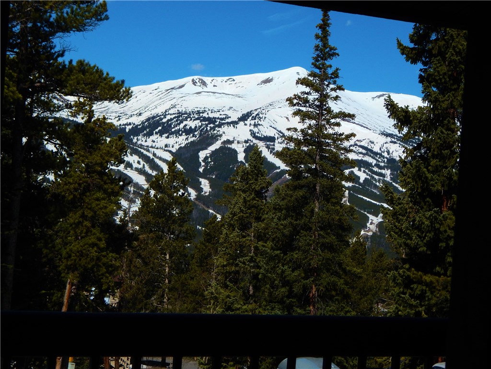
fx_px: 1206
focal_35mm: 85
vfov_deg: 17.4
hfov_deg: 23.0
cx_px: 246
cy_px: 184
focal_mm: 15.3
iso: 125
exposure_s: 1/800
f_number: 8.6
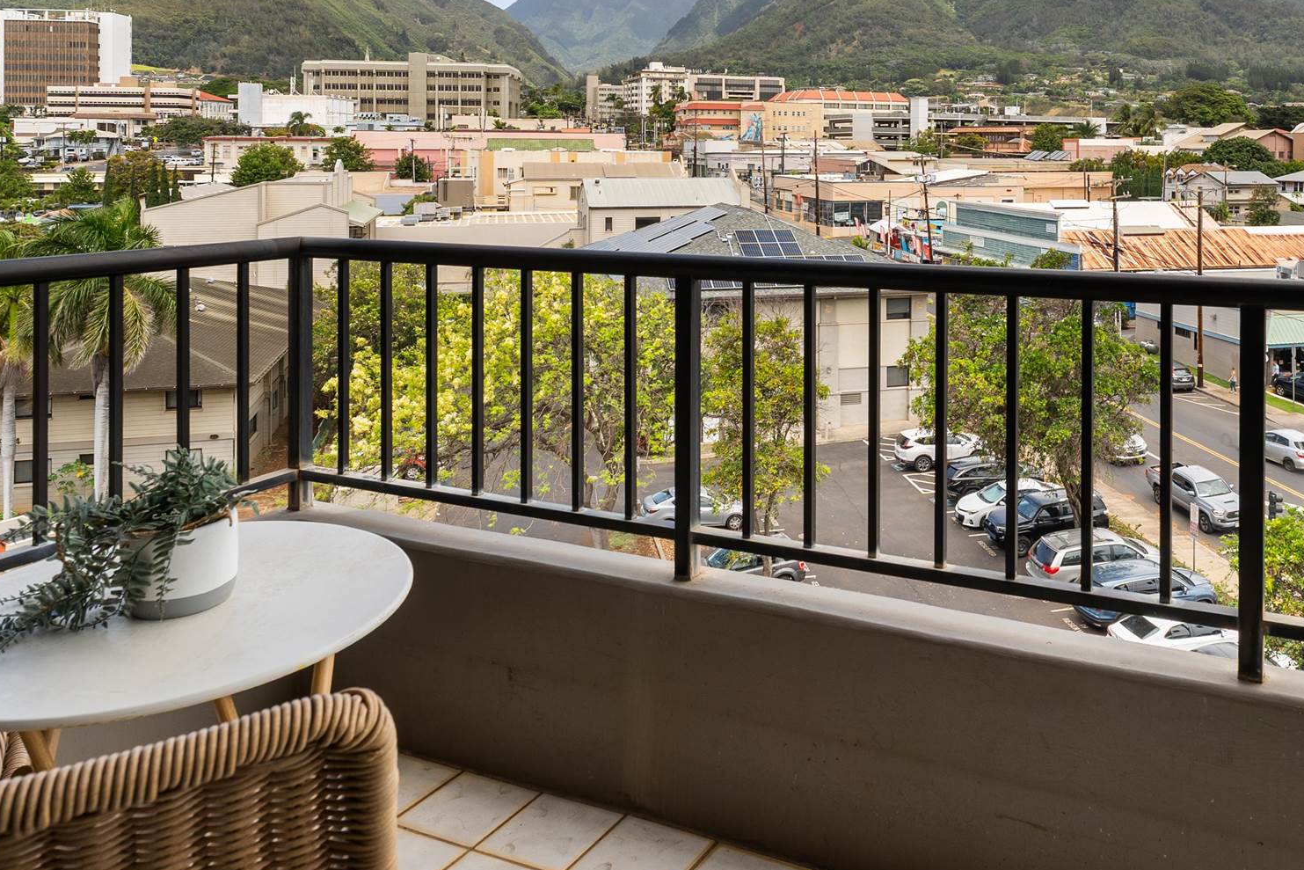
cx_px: 863
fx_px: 1095
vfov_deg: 42.2
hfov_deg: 60.2
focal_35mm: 30
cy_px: 236
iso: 100
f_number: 8
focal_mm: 14.6
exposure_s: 1/160
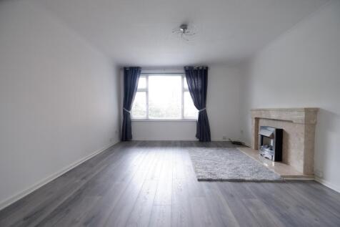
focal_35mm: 15
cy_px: 114
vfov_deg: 77.3
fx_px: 142
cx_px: 170
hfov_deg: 100.4
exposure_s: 1/15
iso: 500
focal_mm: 10
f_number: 4
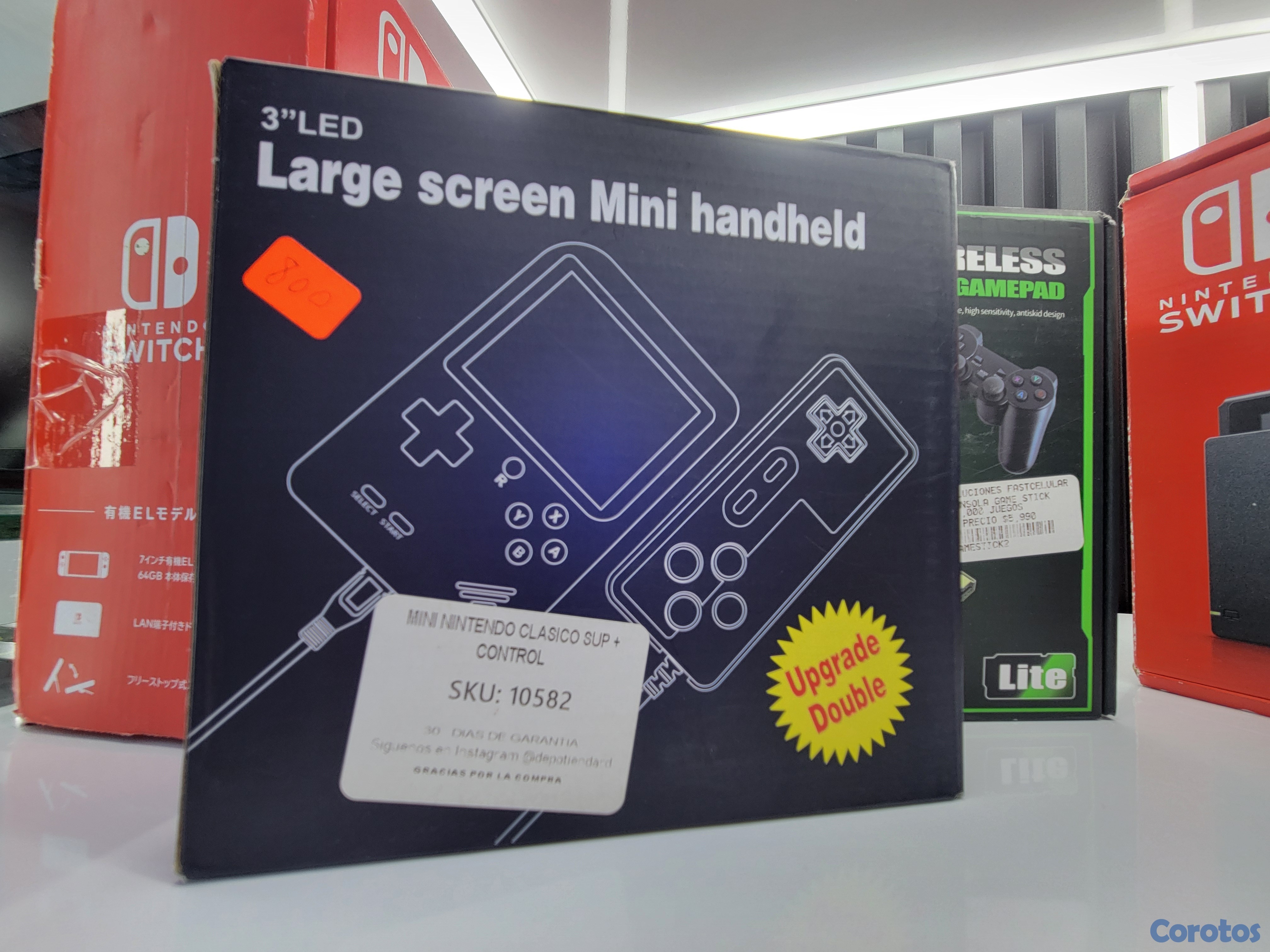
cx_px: 635
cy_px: 476
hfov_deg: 106.2
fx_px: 477
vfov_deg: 89.9
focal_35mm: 13
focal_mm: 2.2
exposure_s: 1/60
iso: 80
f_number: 2.2
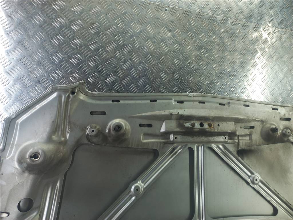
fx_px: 212
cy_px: 110
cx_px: 146
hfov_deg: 69.4
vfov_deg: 54.9
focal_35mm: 25
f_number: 1.8
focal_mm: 4.6
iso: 50
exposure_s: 1/50
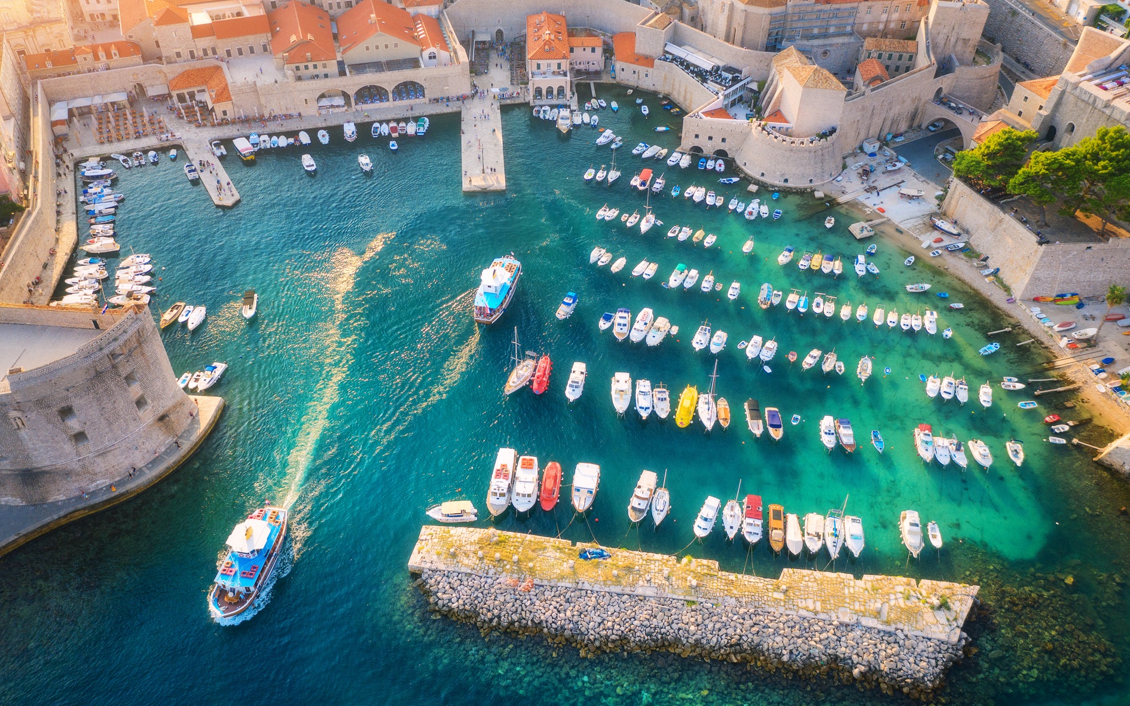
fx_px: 893
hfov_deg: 64.6
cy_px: 374
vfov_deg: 43.1
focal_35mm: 29
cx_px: 557
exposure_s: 1/100
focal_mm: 10.26
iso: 100
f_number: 4
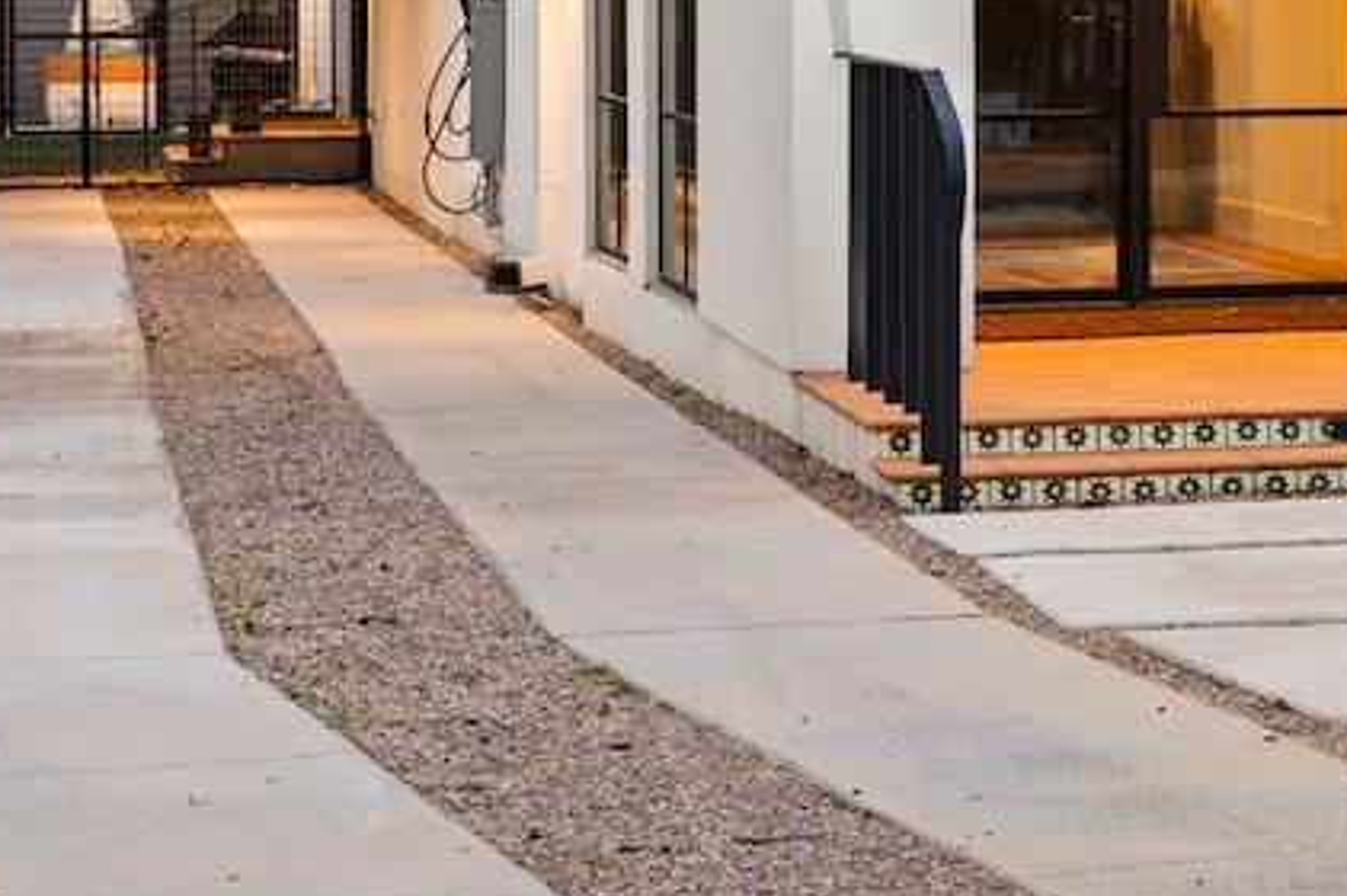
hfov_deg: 16.9
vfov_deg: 11.6
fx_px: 4374
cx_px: 1520
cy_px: -10
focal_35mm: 117
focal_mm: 41
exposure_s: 1/3
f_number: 8
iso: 320
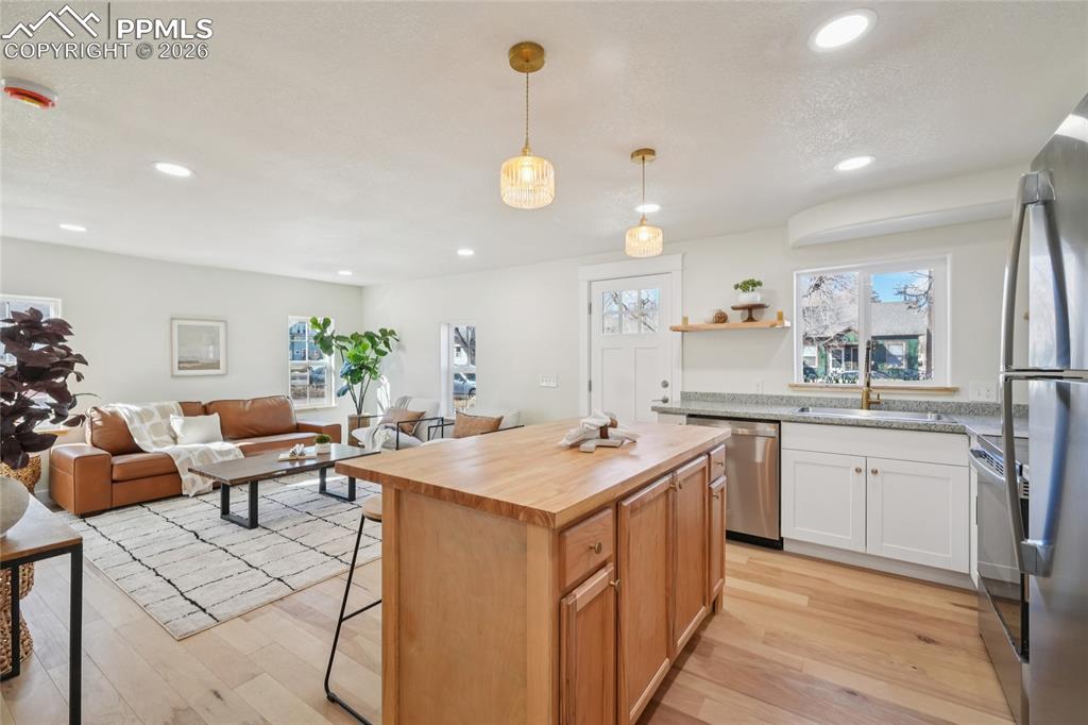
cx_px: 544
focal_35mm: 15
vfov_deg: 77.3
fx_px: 453
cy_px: 362
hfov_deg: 100.4
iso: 800
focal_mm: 10
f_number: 8
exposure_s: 1/60
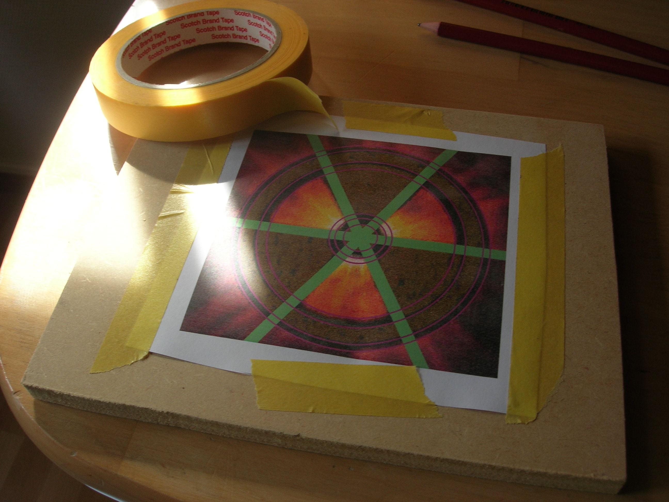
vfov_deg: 37.7
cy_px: 251
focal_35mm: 38
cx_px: 334
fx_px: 734
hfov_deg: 49.0
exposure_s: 1/45.1
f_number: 4.8
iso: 64
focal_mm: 7.8
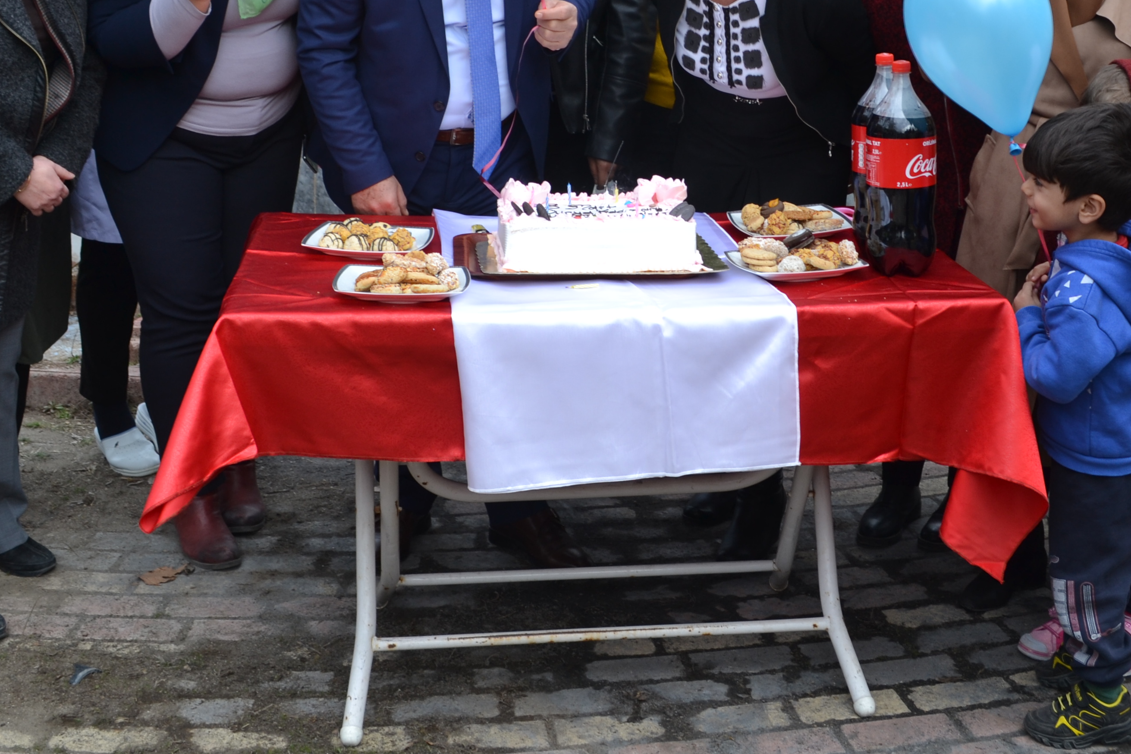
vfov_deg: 22.9
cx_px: 699
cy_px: 113
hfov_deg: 34.3
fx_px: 1822
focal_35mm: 58
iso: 100
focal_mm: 22
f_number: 6.3
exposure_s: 1/160
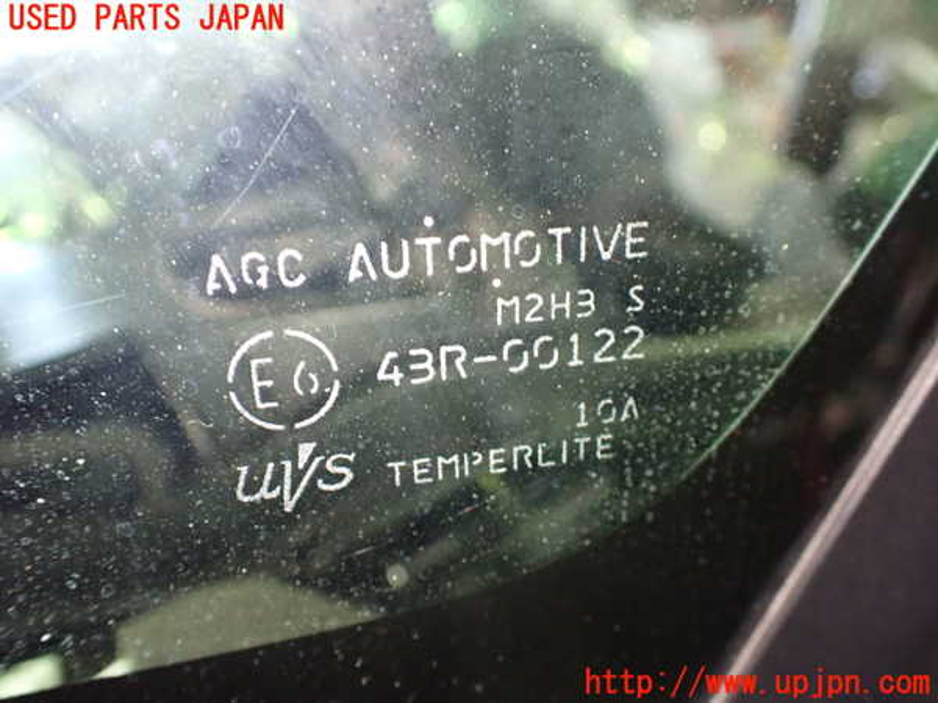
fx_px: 813
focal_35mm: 30
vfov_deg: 46.8
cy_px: 352
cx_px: 469
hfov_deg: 60.0
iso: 800
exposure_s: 1/40
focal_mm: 5.4
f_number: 2.3
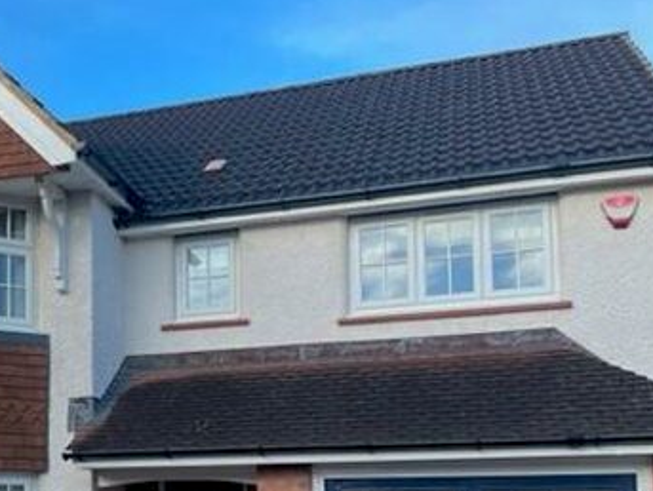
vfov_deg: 26.5
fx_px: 1001
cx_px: 95
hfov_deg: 34.6
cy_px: 456
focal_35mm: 53
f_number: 1.6
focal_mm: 4.2
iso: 32
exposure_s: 1/868
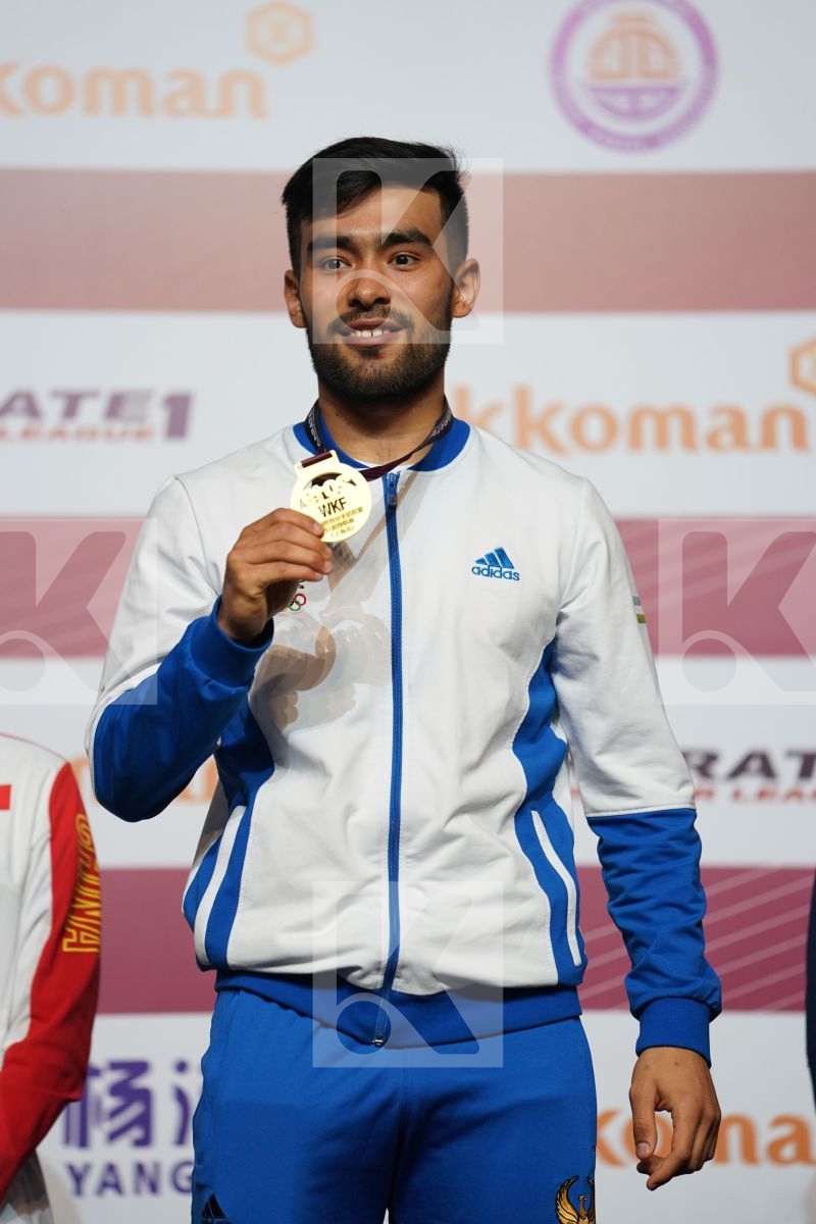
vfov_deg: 10.3
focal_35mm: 200
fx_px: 6799
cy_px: 612
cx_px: 408
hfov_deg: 6.9
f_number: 2.8
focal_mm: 200
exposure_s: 1/250
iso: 1000
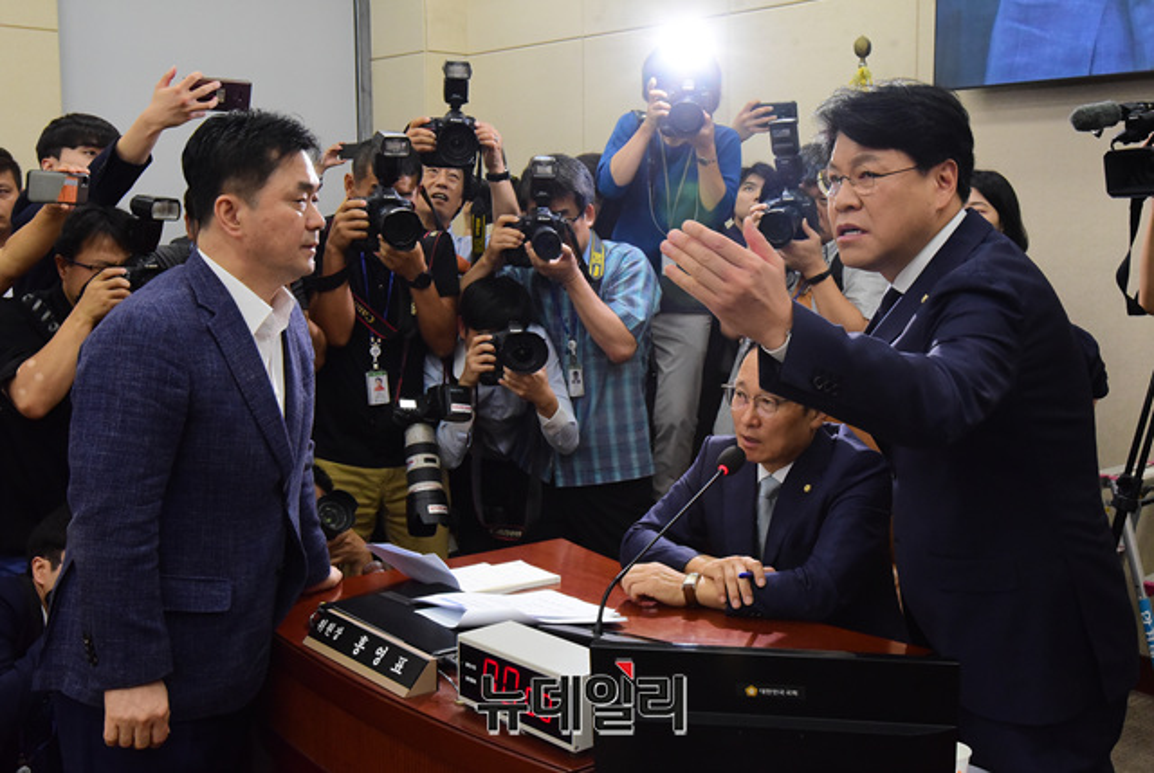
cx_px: 577
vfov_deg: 38.0
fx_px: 1124
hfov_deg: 54.4
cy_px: 386
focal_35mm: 35
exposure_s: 1/100
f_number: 13
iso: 4000
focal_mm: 35
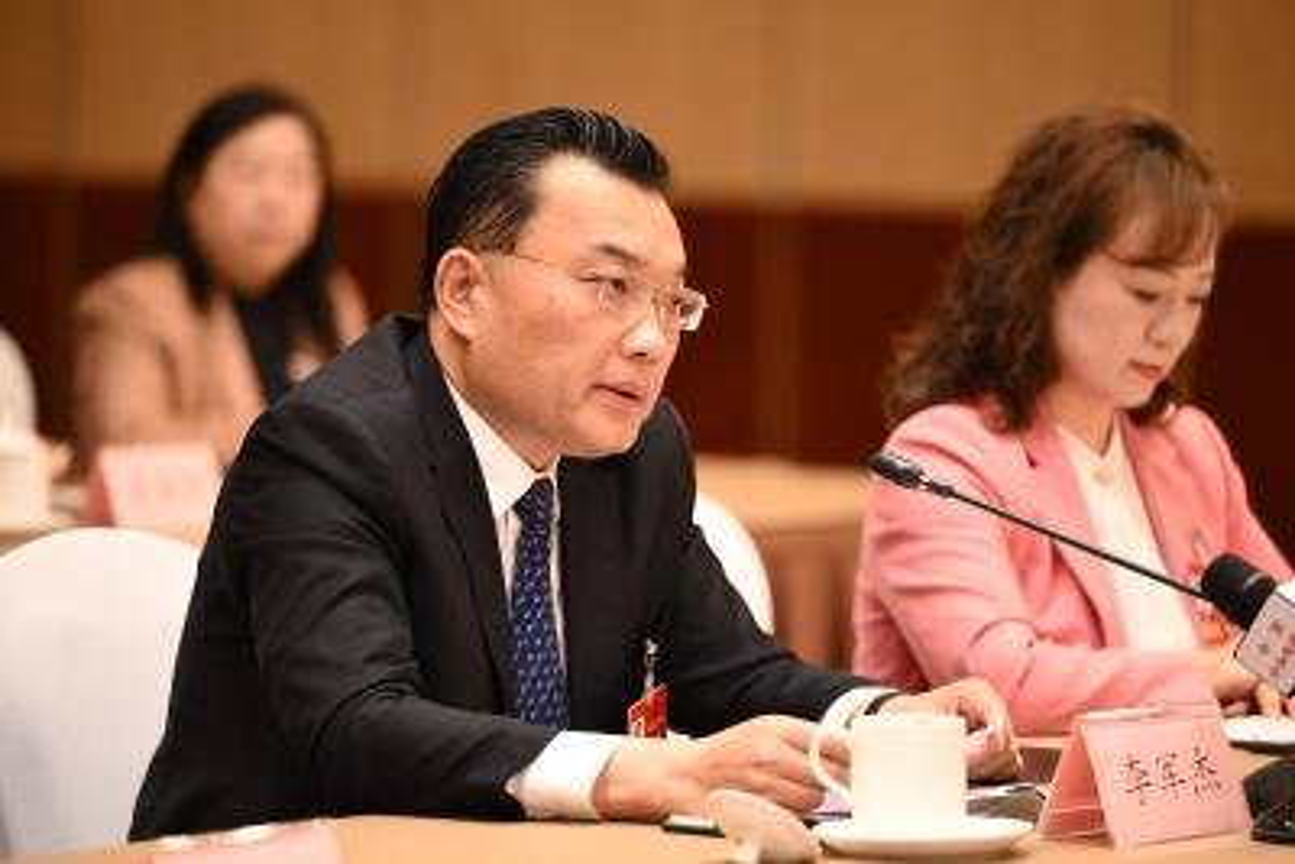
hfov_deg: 10.3
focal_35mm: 200
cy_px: 432
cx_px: 648
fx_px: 7197
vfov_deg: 6.9
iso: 1000
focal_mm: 200
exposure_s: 1/200
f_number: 2.8
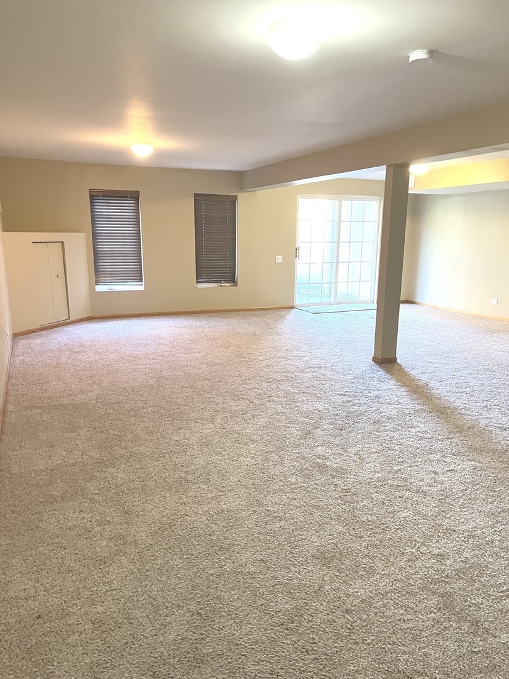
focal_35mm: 26
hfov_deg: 53.1
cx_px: 254
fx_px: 510
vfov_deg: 67.3
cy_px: 340
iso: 500
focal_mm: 5.1
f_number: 1.6
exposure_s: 1/60
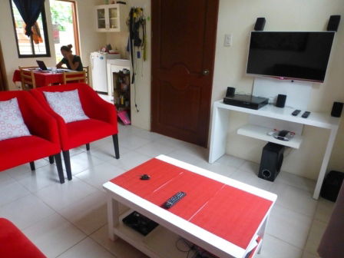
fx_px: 239
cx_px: 172
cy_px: 129
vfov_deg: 56.8
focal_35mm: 24
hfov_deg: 71.6
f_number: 3.3
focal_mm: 4.3
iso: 800
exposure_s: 1/40
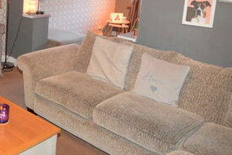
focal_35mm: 45
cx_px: 15
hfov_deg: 39.7
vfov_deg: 29.2
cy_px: 29
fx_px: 290
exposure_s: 1/60
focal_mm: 12
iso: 3200
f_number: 4.5
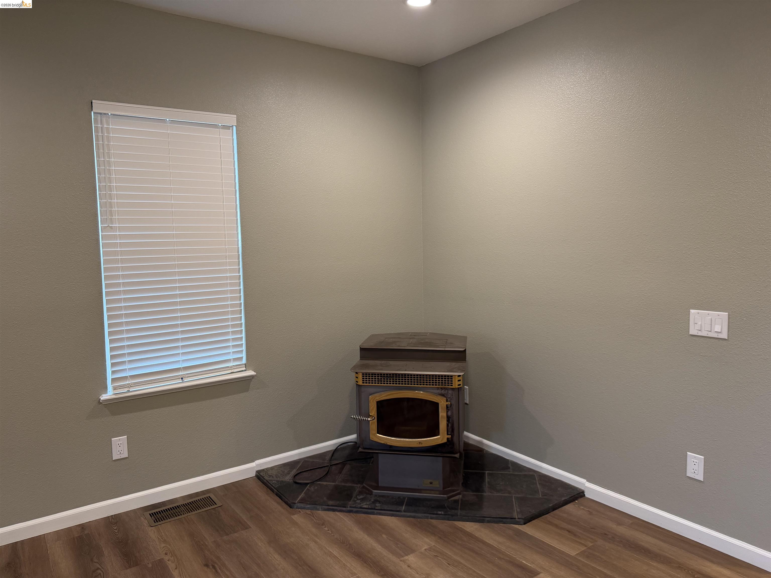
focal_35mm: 24
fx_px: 535
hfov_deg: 71.6
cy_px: 289
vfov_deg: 56.8
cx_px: 386
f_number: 1.78
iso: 200
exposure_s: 1/60
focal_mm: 6.76
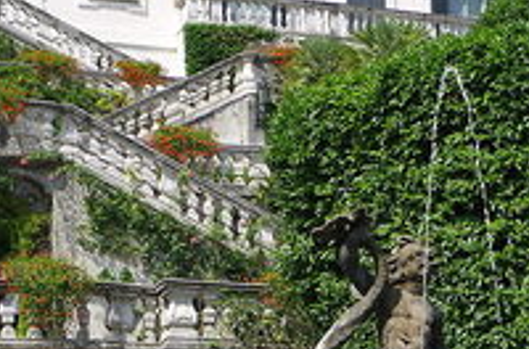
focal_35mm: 108
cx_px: 569
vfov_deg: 12.2
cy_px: 448
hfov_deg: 18.3
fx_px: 1582
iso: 100
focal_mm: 24.38
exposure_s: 1/125
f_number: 5
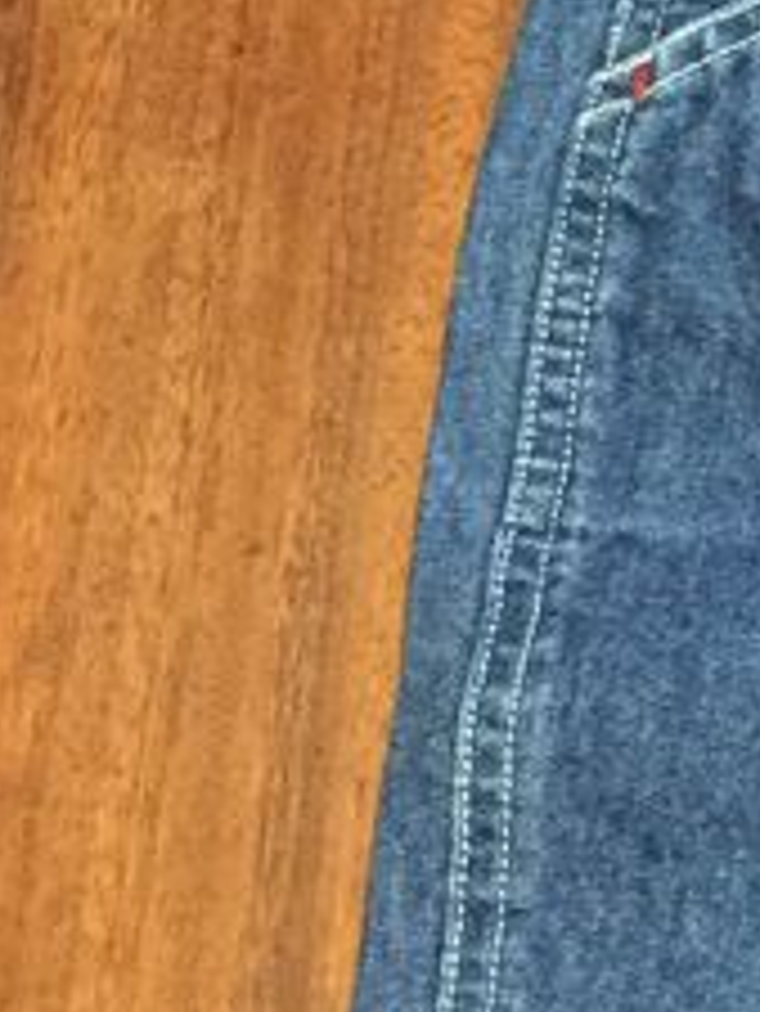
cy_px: 189
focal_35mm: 129
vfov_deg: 15.2
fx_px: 3773
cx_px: 1529
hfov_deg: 10.5
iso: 200
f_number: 2.2
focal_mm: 4.15
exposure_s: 1/8
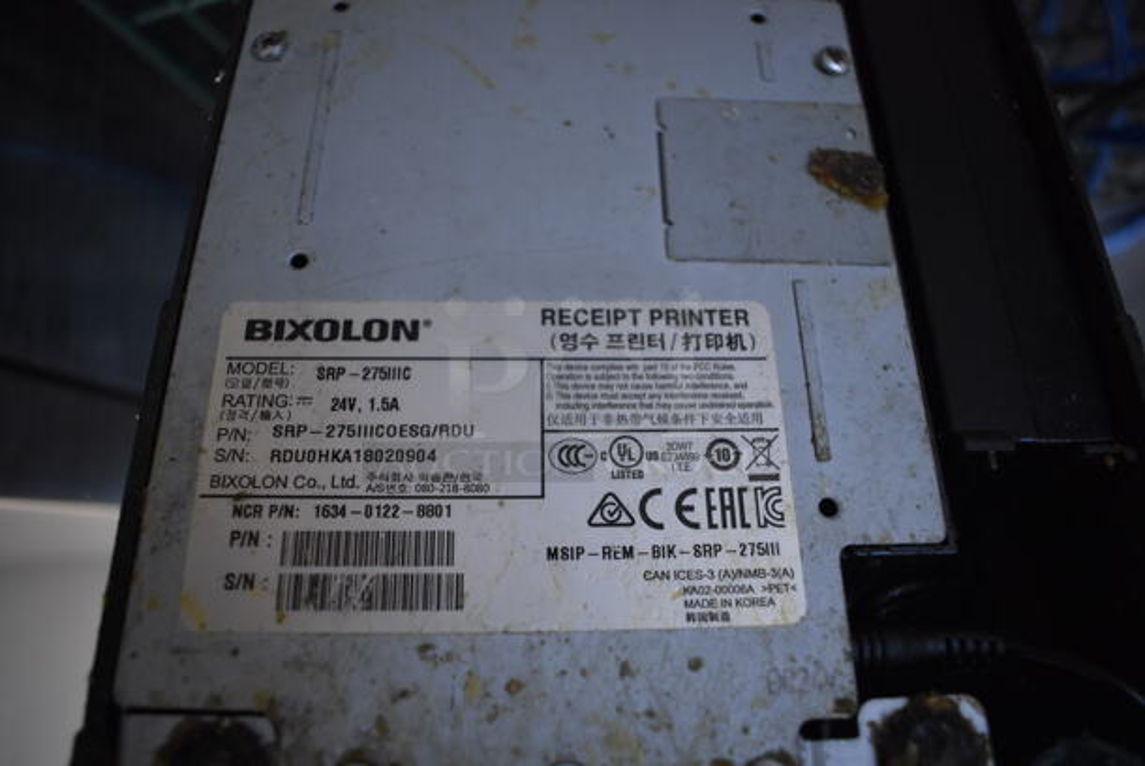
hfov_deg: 67.3
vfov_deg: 48.0
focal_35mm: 27
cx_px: 572
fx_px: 860
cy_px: 383
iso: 2000
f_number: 4
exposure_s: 1/60
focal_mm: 18
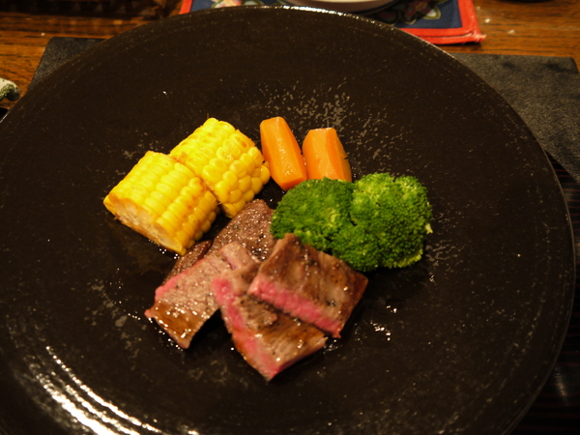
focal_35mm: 34
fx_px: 570
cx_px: 290
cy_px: 218
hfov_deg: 54.0
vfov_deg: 41.8
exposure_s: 1/4
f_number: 4
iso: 400
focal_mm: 17
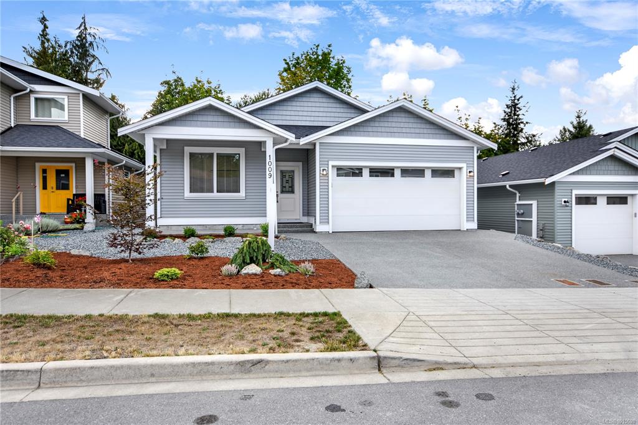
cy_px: 212
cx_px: 319
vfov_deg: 56.1
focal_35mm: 22
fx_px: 399
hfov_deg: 77.3
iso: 100
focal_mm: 15
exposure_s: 1/40
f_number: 7.1
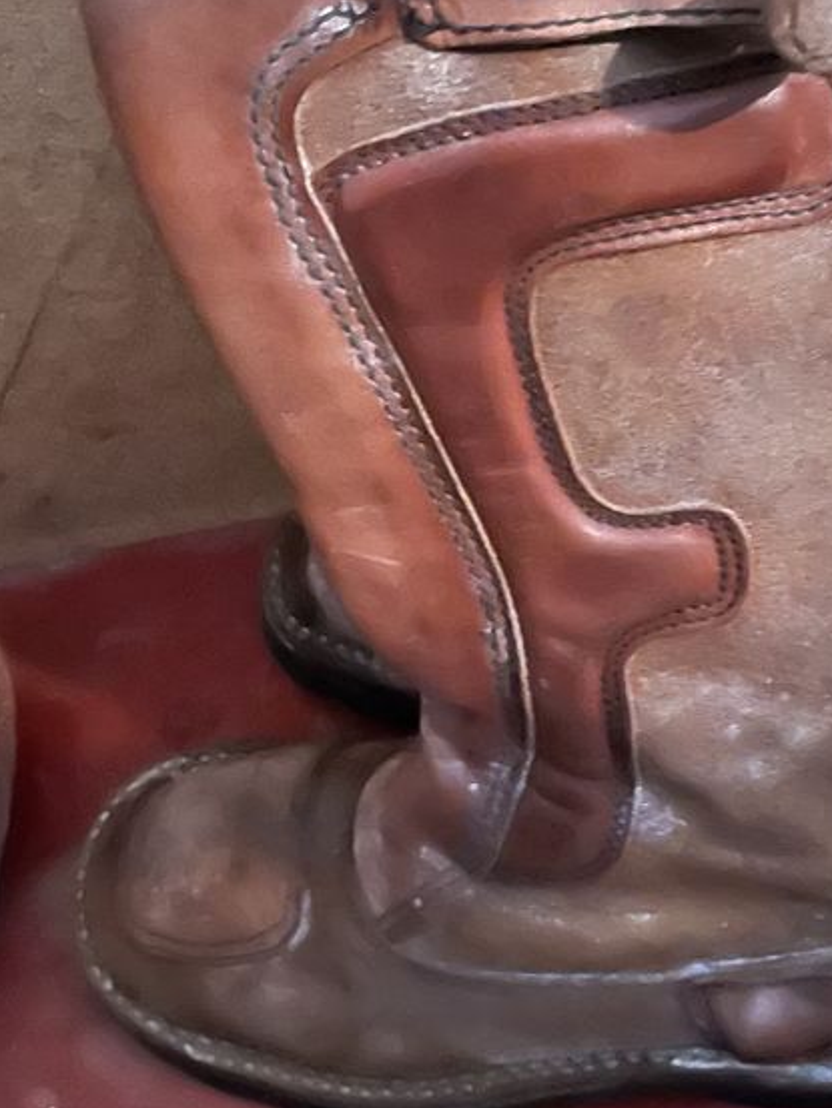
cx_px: 549
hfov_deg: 30.7
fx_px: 1506
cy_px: 417
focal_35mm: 47
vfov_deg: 40.2
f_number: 1.6
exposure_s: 1/9
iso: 2500
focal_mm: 5.1
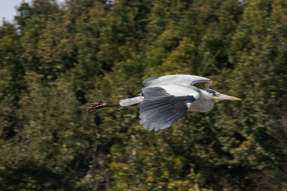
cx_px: 144
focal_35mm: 450
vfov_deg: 3.1
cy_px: 96
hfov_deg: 4.6
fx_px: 3586
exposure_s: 1/400
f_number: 22
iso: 1600
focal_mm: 300
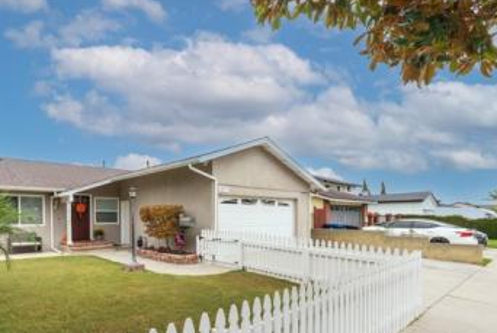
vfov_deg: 58.7
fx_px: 290
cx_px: 175
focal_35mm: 21
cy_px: 212
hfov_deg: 79.1
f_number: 8
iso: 100
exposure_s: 1/125
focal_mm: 16
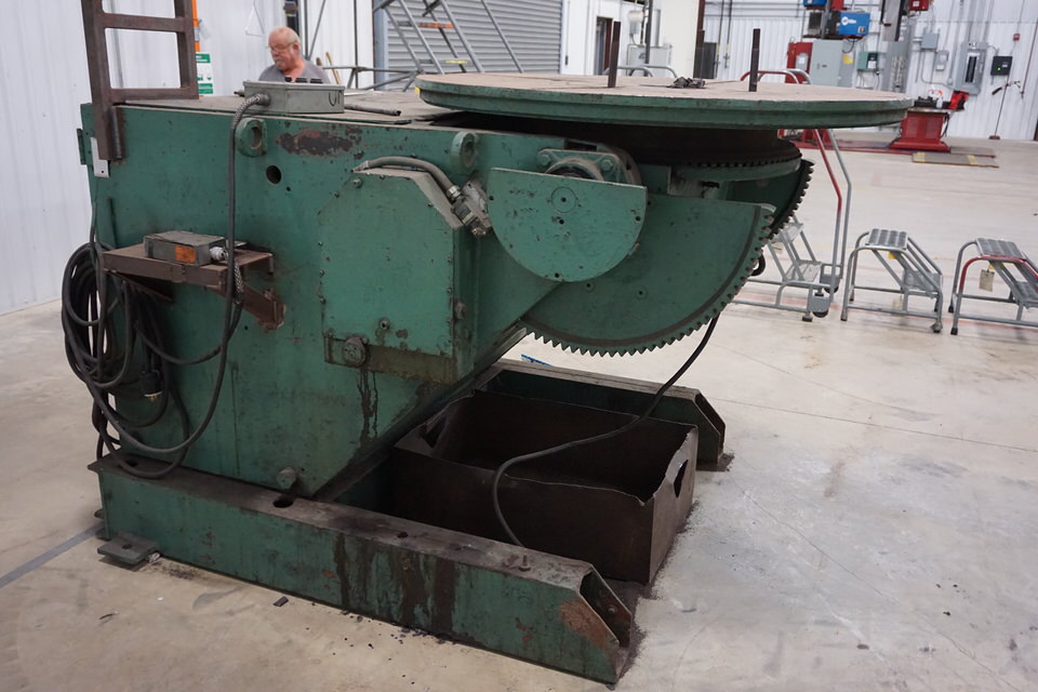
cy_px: 346
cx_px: 519
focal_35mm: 30
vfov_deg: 43.6
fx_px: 865
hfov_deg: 61.9
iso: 3200
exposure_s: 1/125
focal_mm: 20
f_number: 4
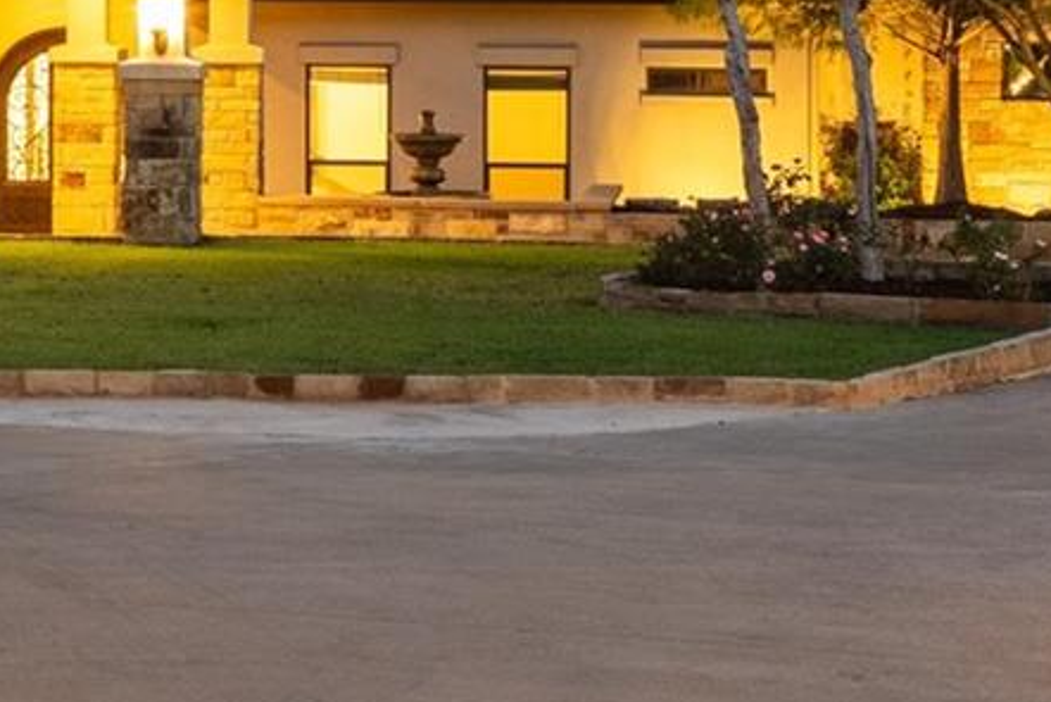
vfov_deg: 9.8
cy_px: -18
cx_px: -176
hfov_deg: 14.3
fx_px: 4059
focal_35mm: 139
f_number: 8
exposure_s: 5
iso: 1000
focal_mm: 30
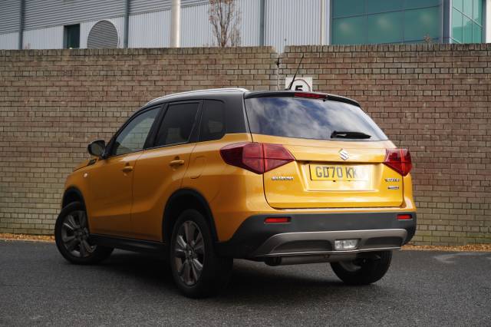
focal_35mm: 54
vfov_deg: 25.0
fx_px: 736
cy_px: 164
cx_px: 246
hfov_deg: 36.9
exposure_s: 1/160
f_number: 5.6
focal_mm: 36
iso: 160
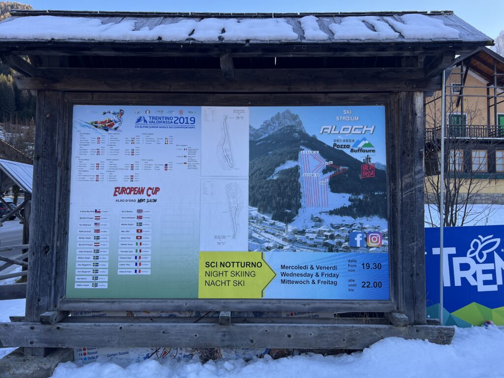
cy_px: 189
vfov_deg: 53.1
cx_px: 252
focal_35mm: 26
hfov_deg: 67.3
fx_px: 379
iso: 50
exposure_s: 1/696
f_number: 1.5
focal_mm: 5.7
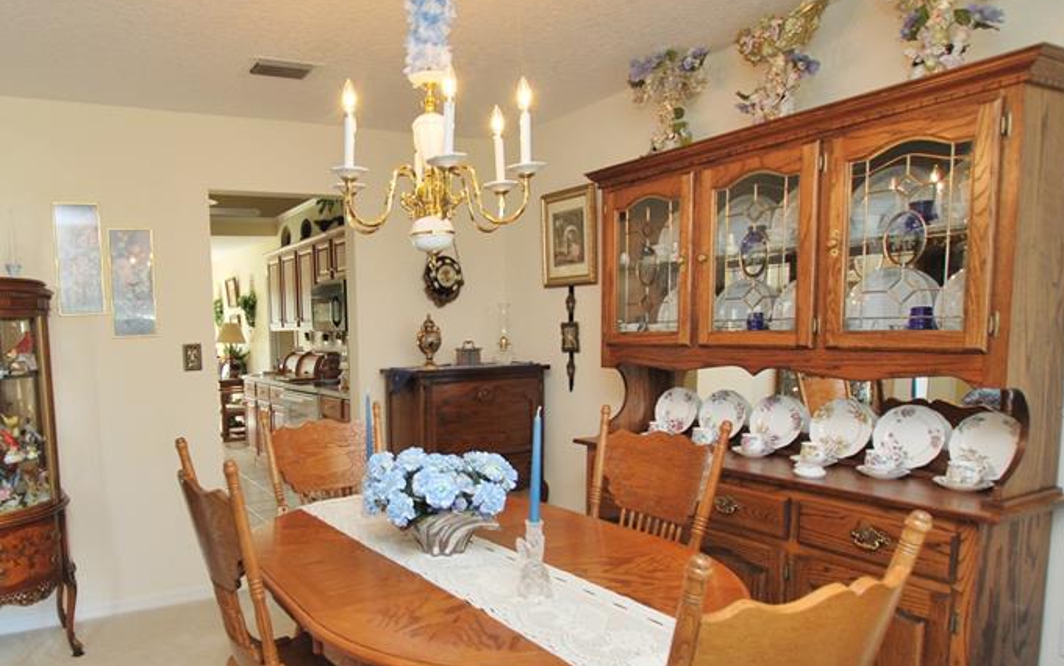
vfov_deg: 52.5
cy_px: 415
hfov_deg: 74.6
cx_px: 350
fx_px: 667
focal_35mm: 23
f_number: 4
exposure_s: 1/60
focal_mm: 10
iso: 200
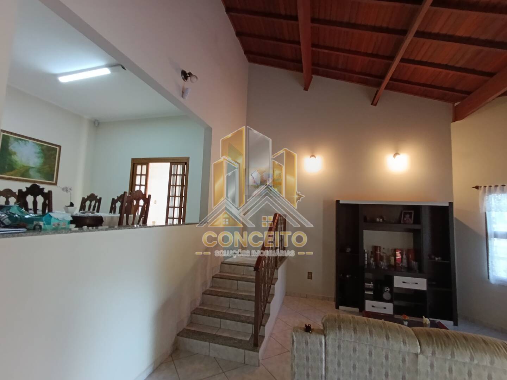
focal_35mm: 16
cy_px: 190
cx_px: 254
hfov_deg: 94.5
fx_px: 234
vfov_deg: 78.1
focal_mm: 1.65
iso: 500
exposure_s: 1/30
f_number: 2.2
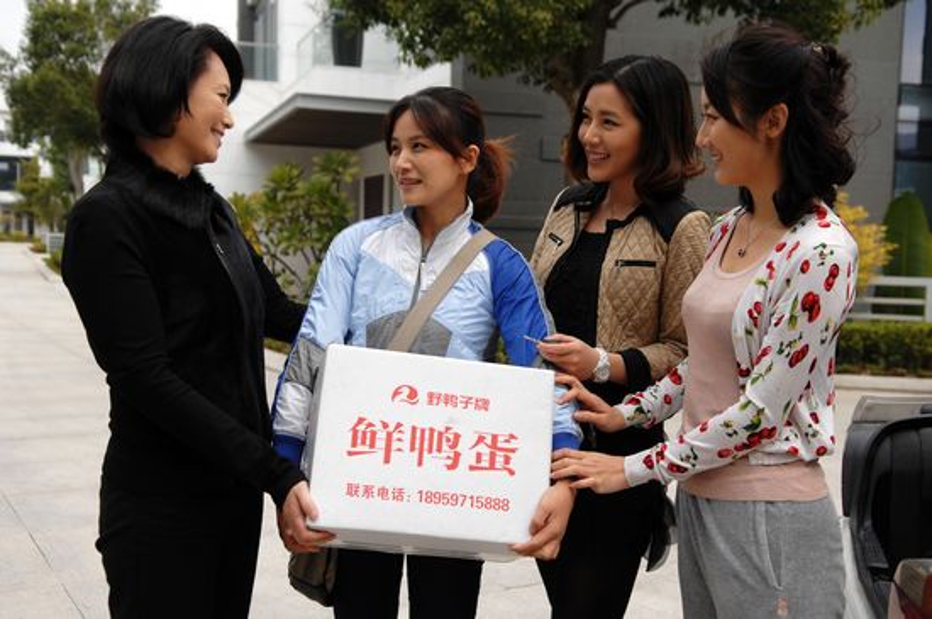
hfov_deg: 46.5
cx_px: 466
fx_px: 1086
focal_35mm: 42
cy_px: 310
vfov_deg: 31.8
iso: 125
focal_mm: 28
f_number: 3.5
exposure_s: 1/1000
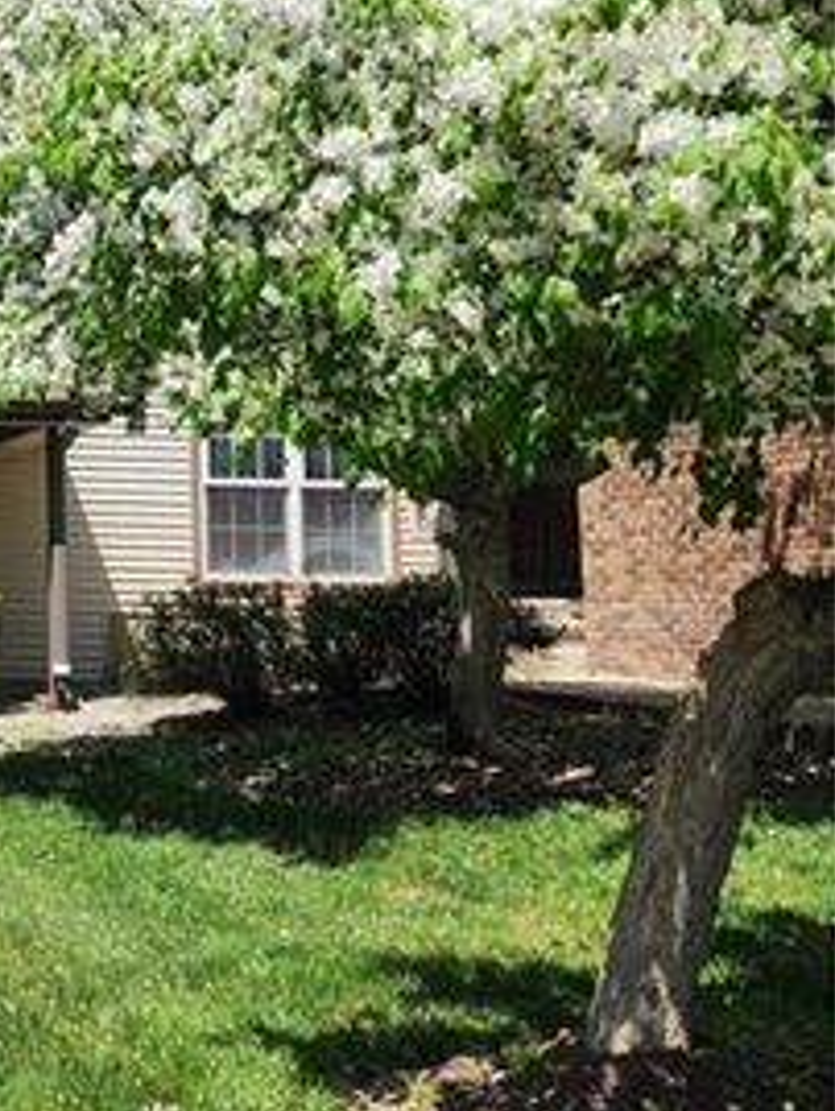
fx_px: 1832
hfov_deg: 23.3
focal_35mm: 57
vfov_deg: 33.5
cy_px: 378
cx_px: -194
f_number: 1.8
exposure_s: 1/825
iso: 12
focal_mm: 6.4
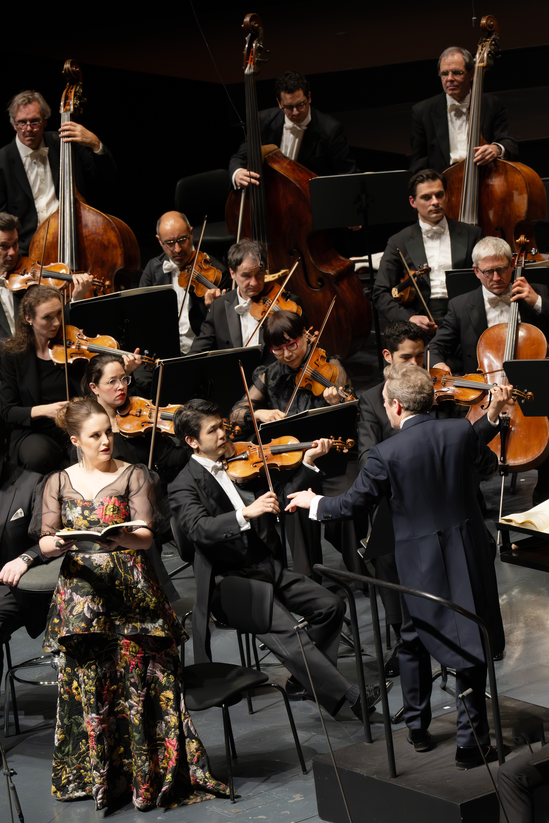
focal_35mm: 200
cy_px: 412
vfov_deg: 10.3
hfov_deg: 6.9
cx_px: 274
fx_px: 4575
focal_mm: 200
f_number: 7.1
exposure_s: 1/200
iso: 4000
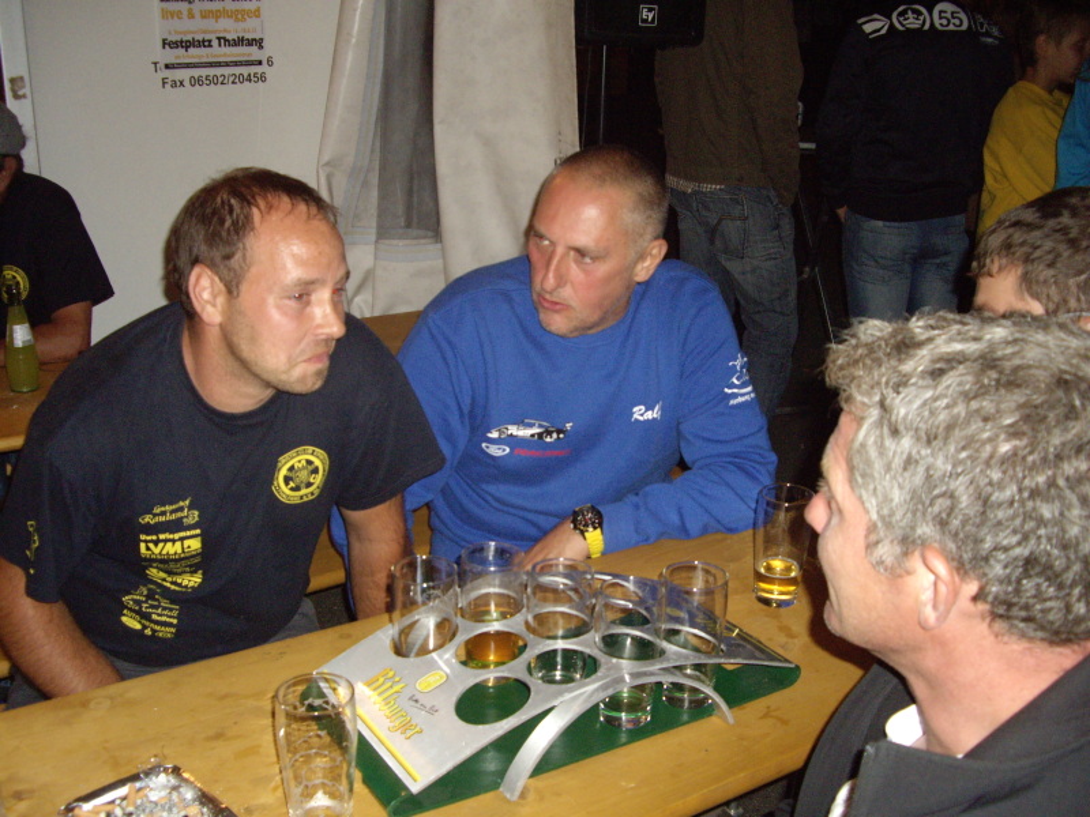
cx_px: 545
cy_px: 408
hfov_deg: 49.0
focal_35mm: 38
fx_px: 1197
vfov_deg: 37.7
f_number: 2.8
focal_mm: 7.9
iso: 400
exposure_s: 1/40
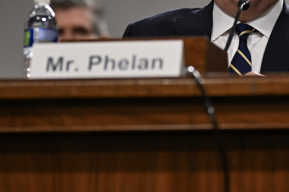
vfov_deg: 3.7
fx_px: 3006
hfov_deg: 5.5
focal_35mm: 375
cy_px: 83
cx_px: 217
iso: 1250
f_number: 1.8
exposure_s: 1/1000
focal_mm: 135
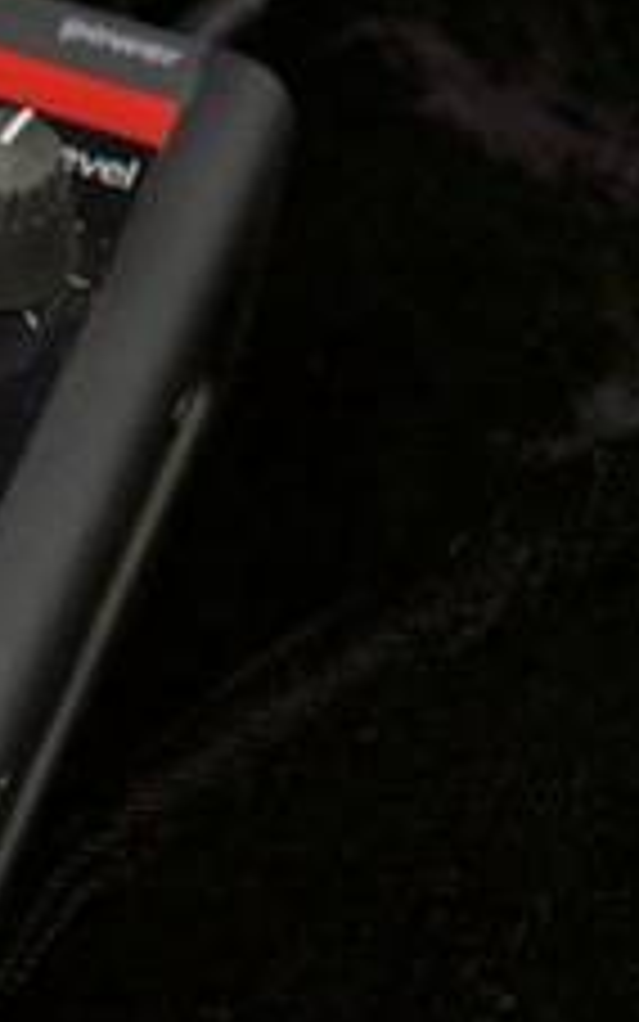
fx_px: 3369
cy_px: 527
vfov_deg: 17.2
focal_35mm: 121
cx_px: -432
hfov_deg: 10.3
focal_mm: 30
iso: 1250
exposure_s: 1/60
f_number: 4
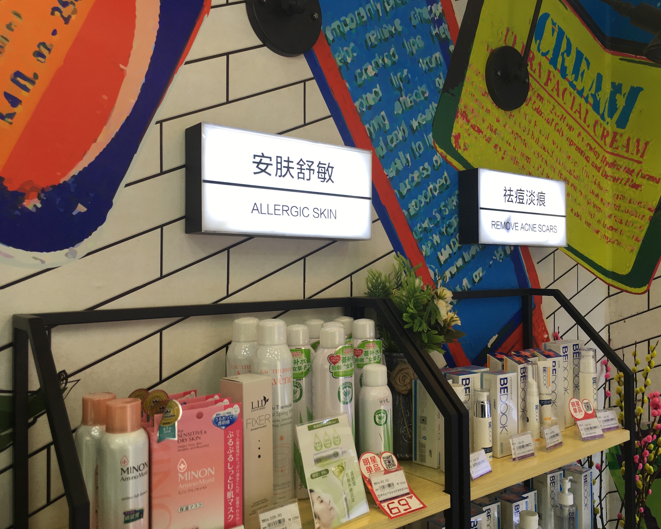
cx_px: 349
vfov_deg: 47.1
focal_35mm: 31
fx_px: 606
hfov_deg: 57.1
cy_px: 269
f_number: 2.2
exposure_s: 1/50
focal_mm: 4.15
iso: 32
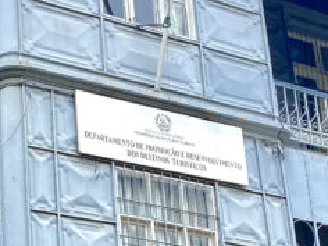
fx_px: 1071
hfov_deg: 17.1
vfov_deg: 13.0
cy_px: 227
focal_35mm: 113
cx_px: 21
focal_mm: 4.25
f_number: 1.8
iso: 32
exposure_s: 1/630
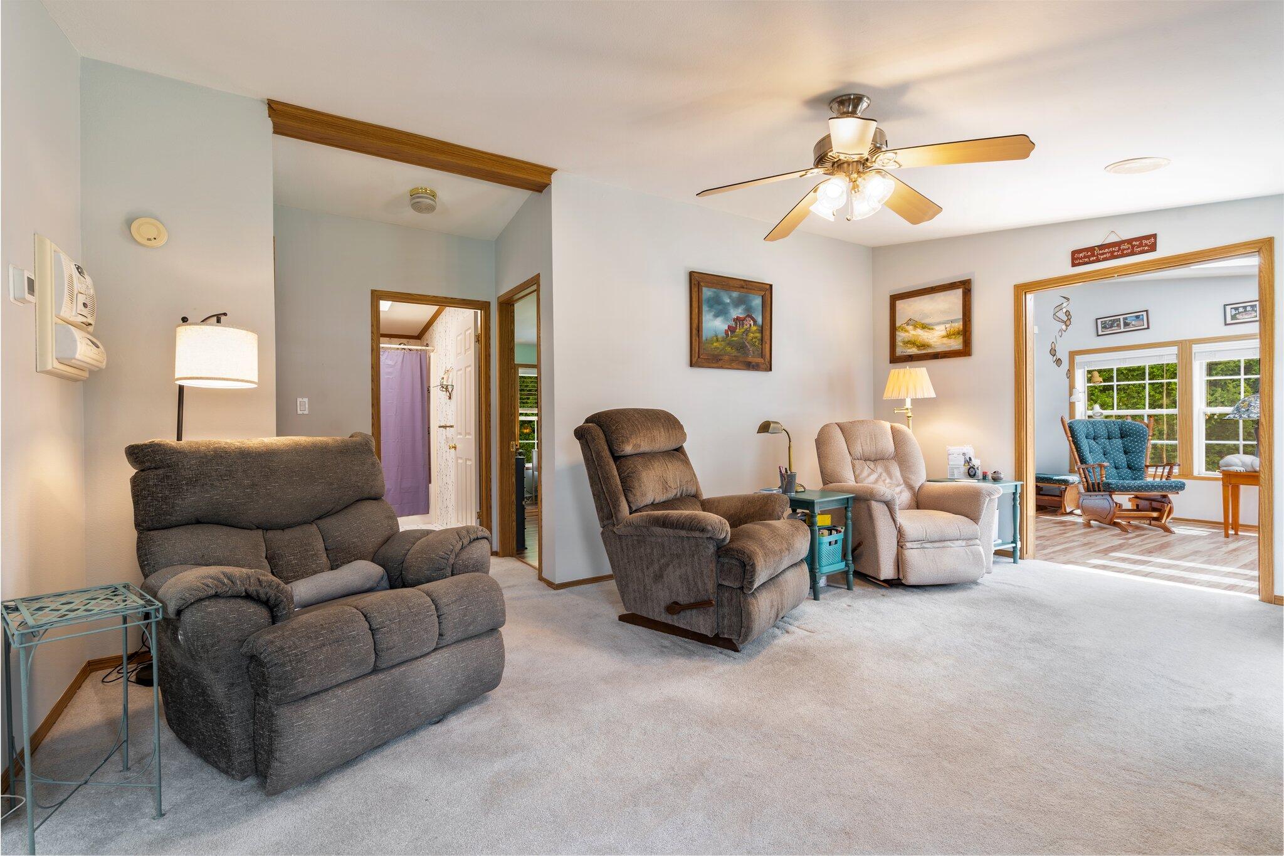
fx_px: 571
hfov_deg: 96.7
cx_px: 642
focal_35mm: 16
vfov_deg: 73.7
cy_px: 428
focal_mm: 16
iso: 50
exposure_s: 2
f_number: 9
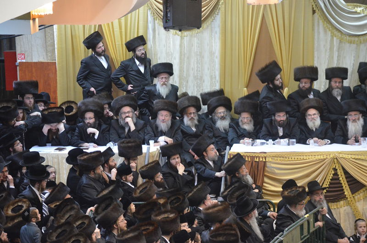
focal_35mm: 232
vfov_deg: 5.9
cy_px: 122
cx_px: 184
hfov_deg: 8.9
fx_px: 2365
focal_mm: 155
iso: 3200
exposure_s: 1/60
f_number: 5.6
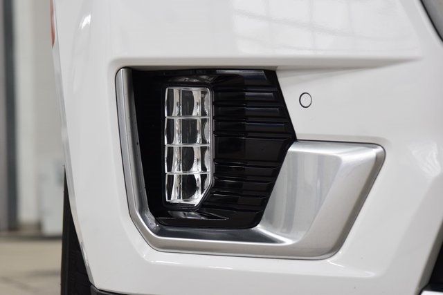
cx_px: 222
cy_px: 148
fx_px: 1292
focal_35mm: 105
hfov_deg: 19.5
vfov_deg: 13.0
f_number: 4.5
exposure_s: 1/125
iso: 1600
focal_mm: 70
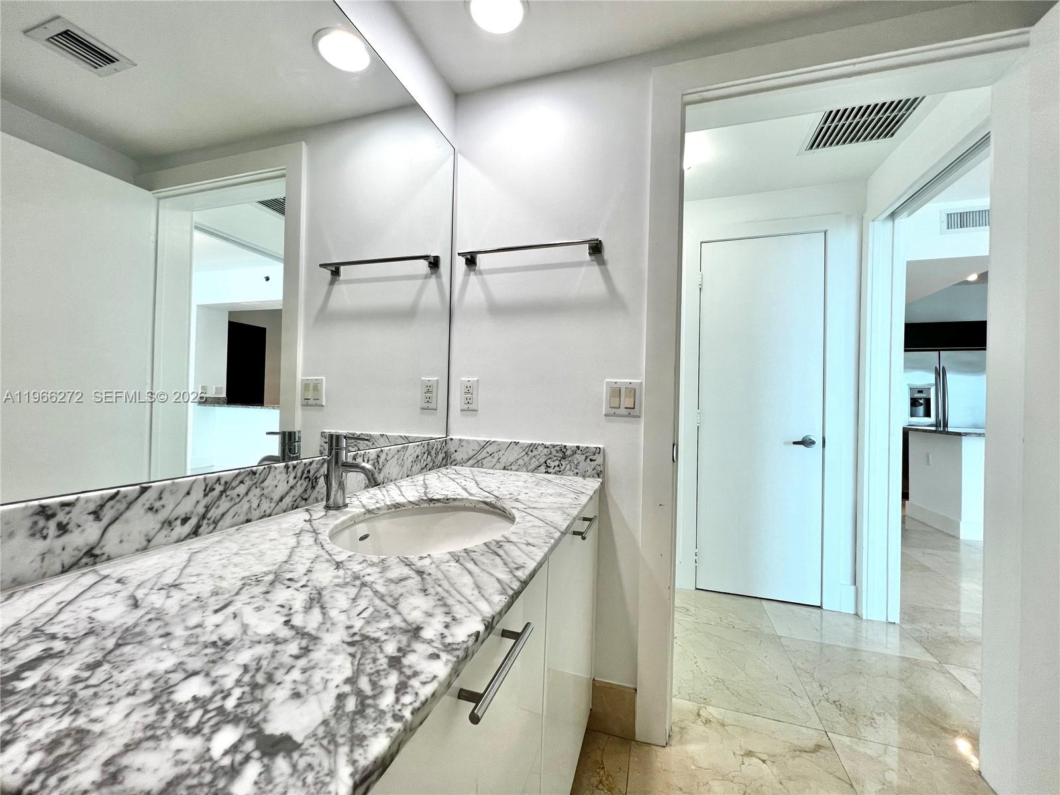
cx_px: 530
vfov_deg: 89.9
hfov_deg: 106.2
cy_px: 398
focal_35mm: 13
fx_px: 398
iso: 64
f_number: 1.8
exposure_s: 1/120
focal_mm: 1.57
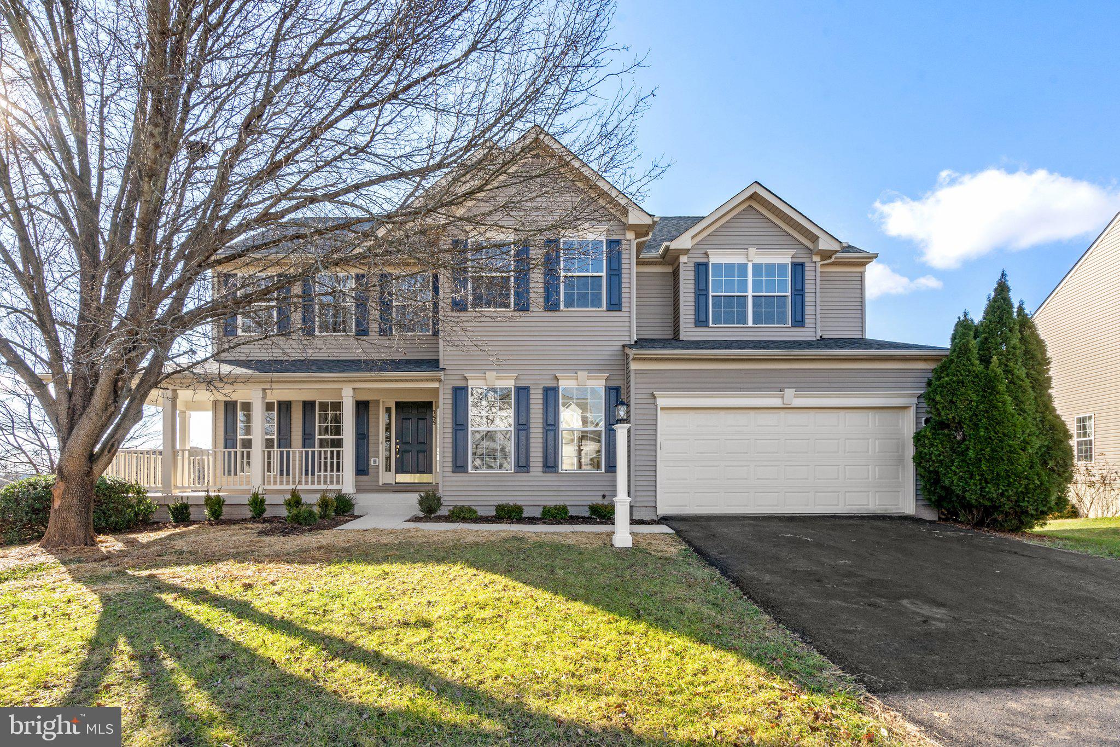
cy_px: 374
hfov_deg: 96.7
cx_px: 560
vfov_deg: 73.7
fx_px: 498
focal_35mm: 16
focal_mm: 16
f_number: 14
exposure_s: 1/125
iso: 250
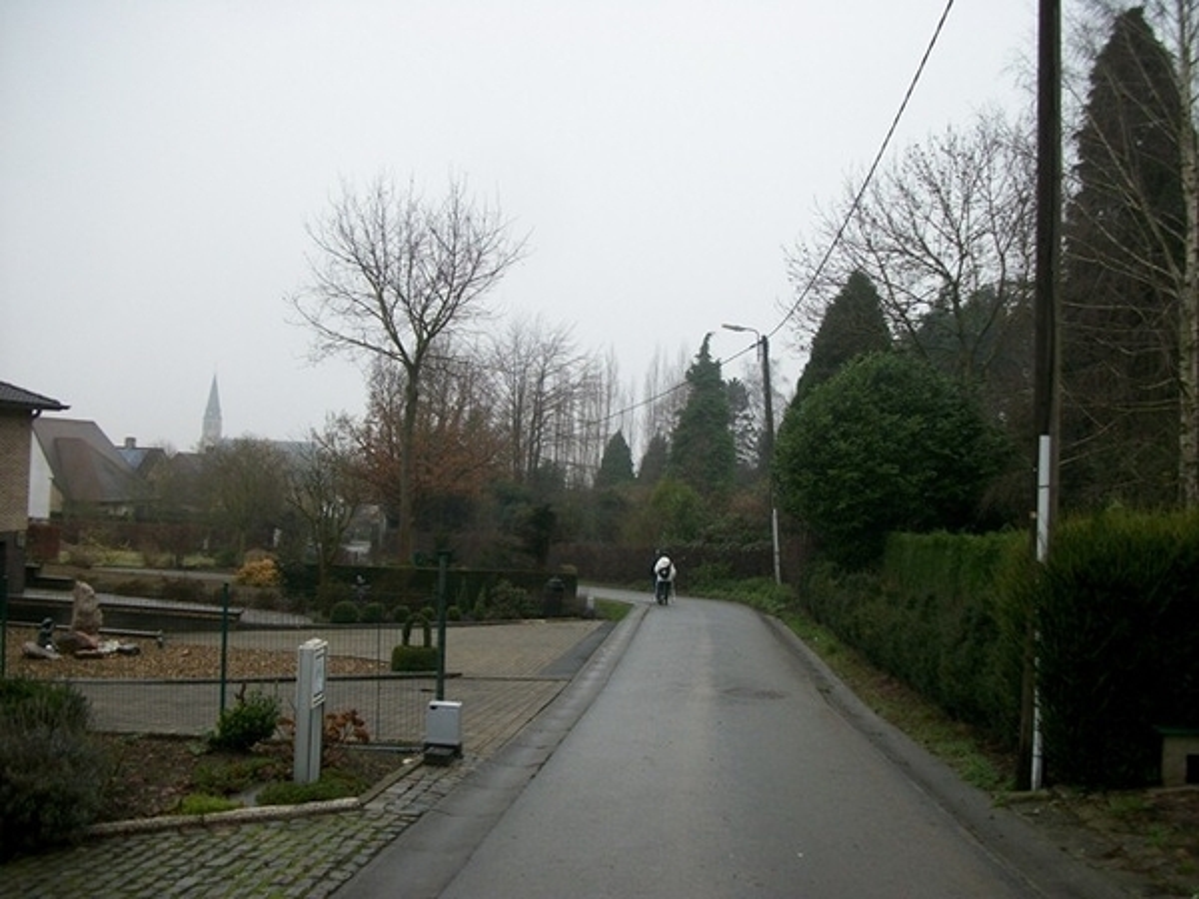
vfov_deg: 44.2
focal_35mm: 32
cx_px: 600
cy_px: 450
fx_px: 1108
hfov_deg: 56.8
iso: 80
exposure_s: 1/160
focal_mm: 5.7
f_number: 2.9
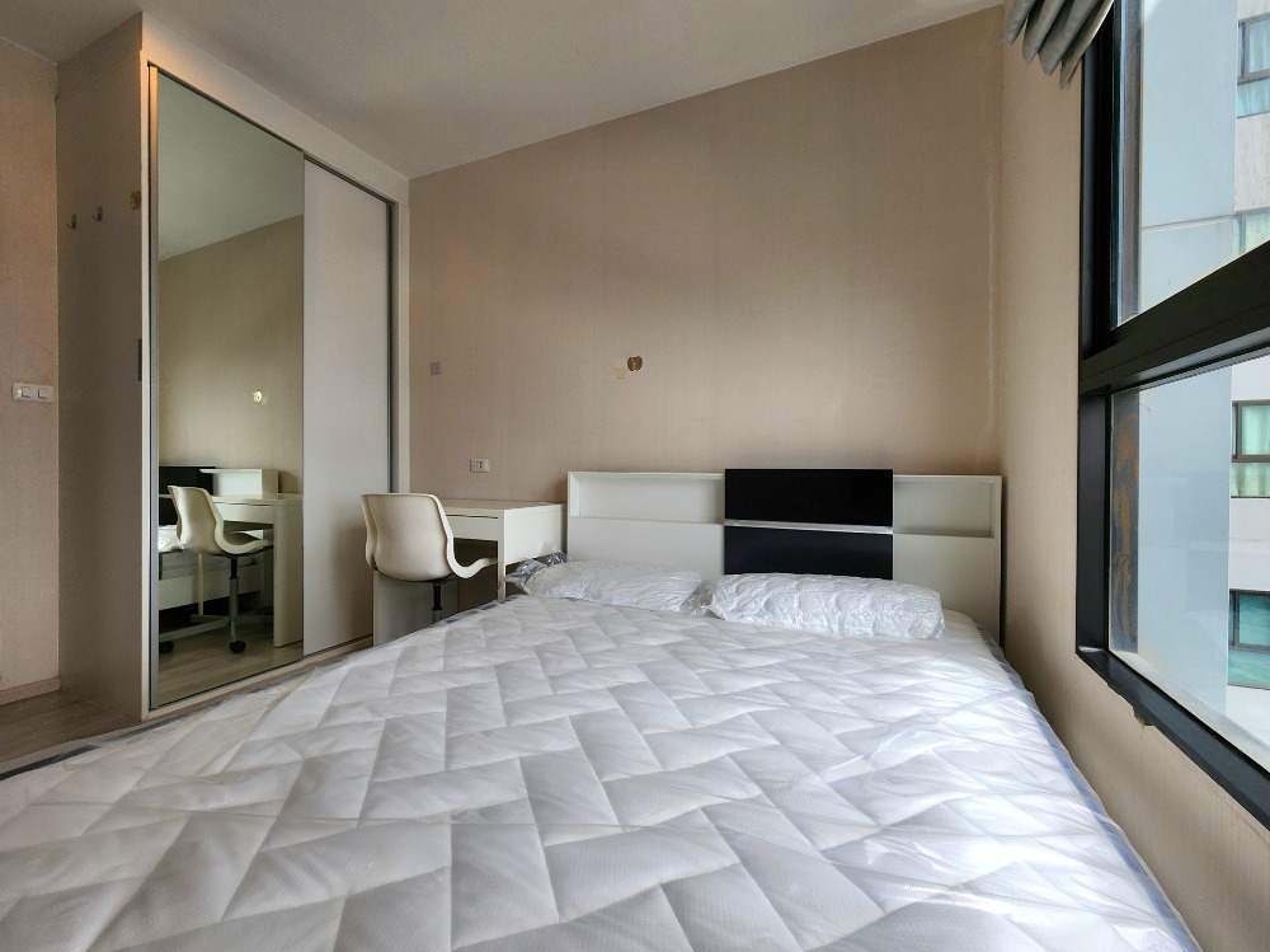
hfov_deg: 106.2
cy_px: 476
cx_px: 635
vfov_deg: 89.9
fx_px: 477
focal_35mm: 13
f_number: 2.2
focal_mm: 2.2
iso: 50
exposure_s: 1/400
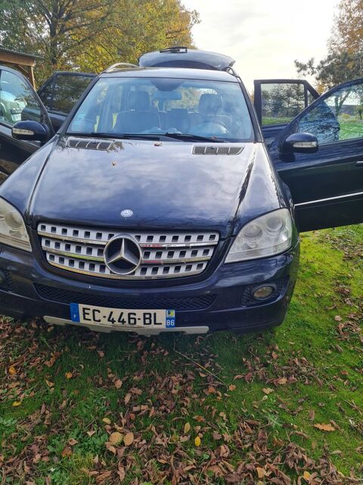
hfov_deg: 53.1
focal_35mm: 26
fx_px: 364
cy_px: 242
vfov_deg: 67.3
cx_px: 182
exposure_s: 1/630
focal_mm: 5.4
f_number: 1.8
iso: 50
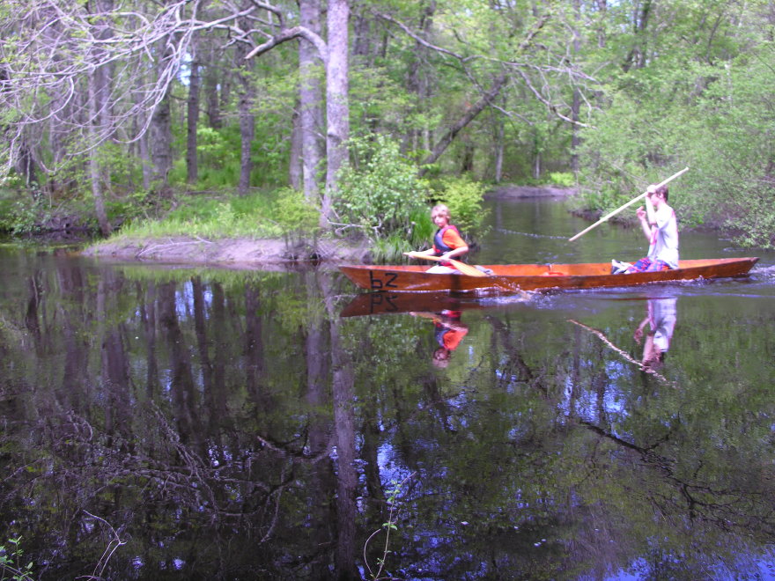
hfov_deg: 52.6
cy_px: 290
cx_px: 388
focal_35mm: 35
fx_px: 784
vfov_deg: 40.7
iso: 50
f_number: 2.8
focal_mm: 8.9
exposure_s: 1/125
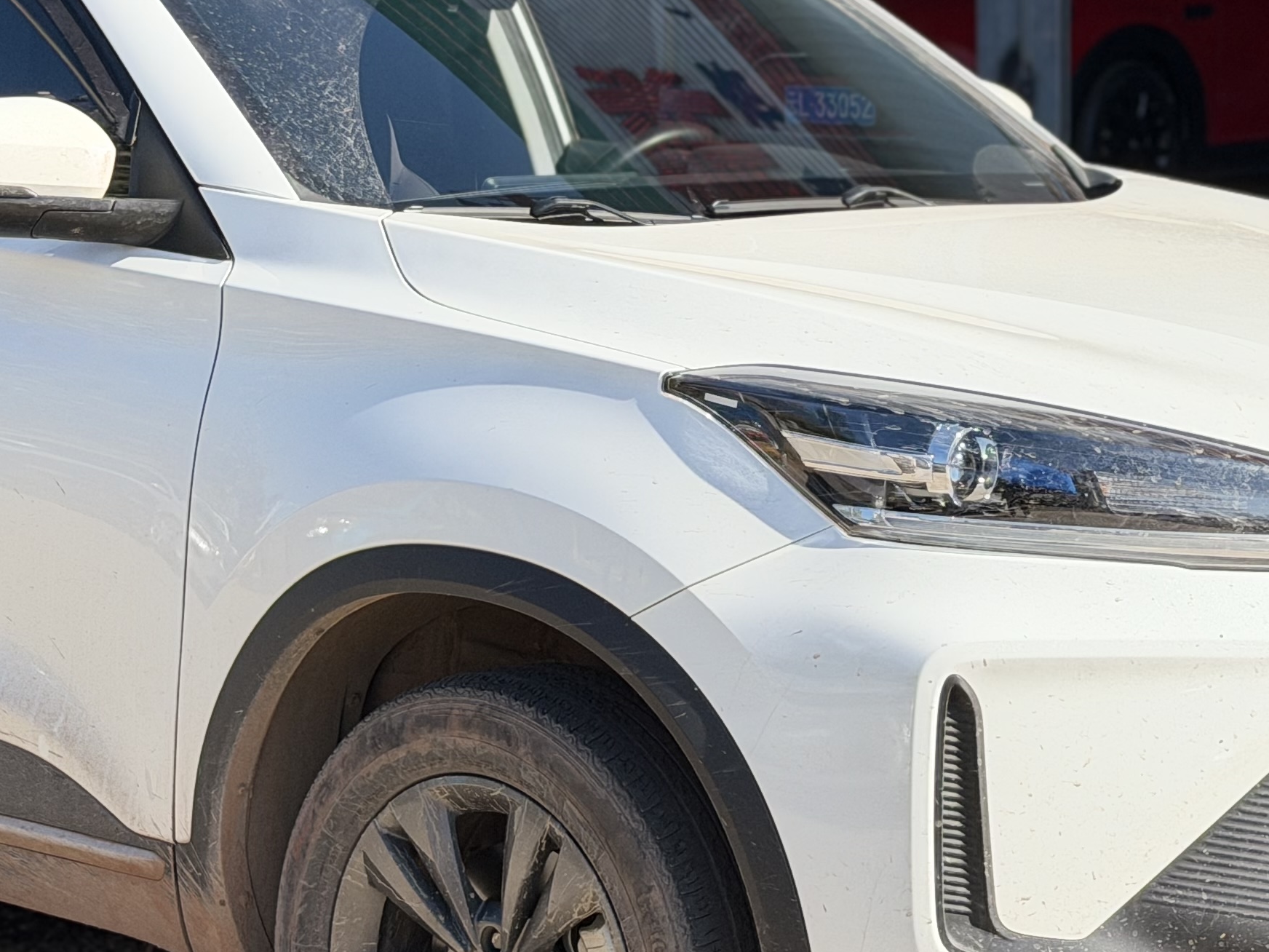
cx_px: 523
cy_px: 262
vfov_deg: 13.3
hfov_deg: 17.7
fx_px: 4069
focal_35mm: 111
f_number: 1.78
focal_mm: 6.76
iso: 80
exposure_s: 1/5208
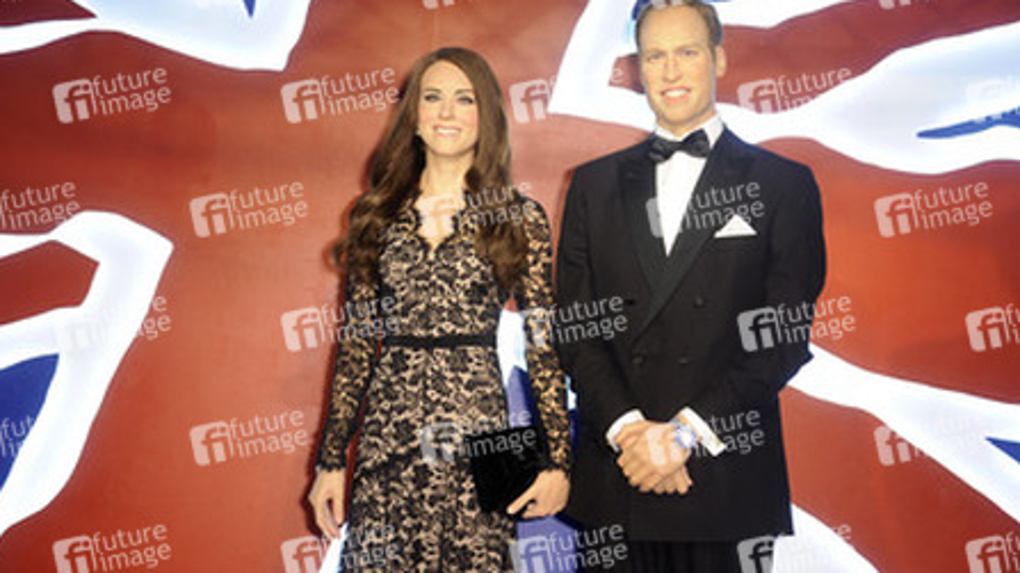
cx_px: 508
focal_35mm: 74
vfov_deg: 16.3
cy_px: 267
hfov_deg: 28.6
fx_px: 2001
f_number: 5.6
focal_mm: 70
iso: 1000
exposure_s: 1/80
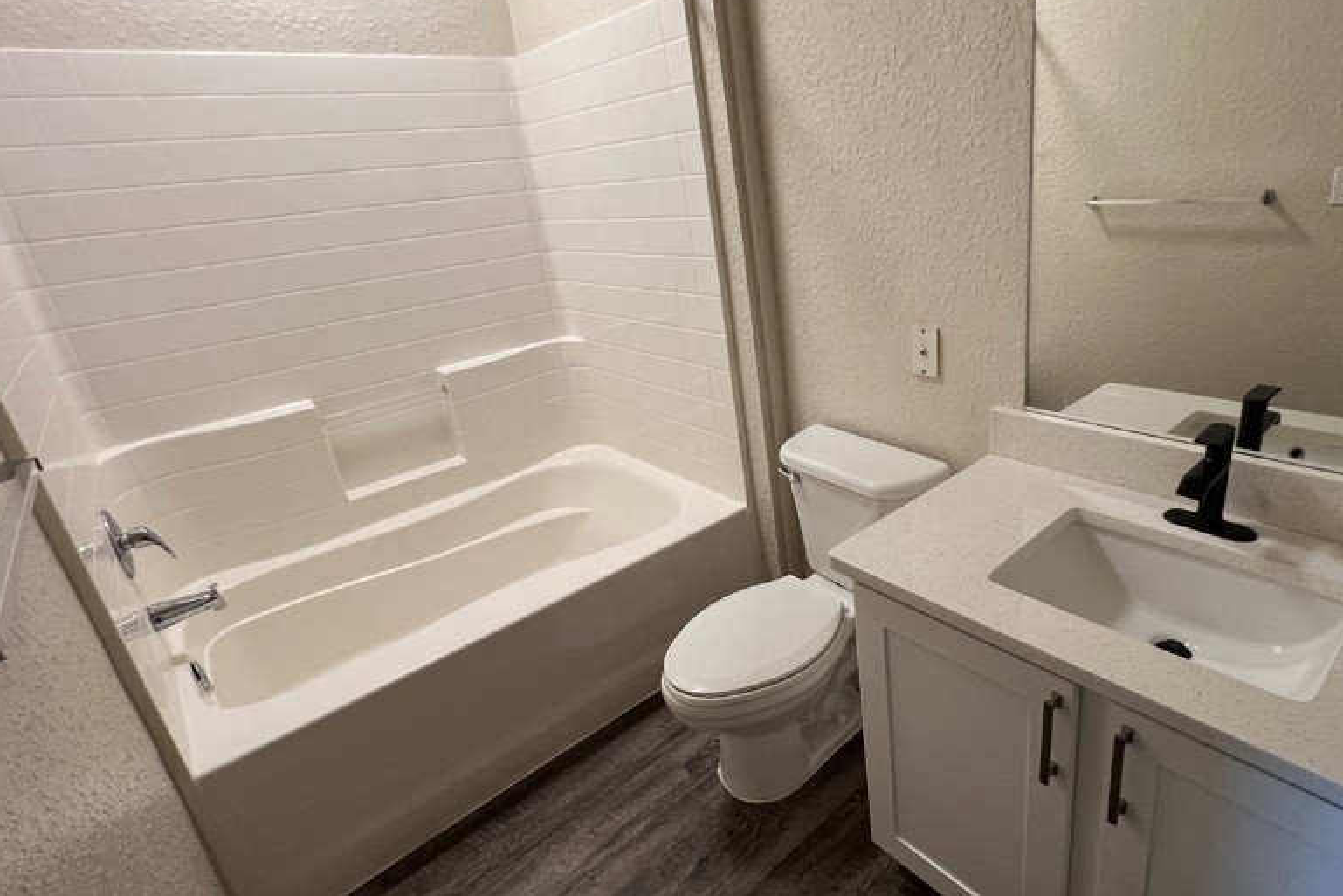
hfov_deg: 89.1
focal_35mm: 18
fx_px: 672
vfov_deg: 67.4
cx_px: 789
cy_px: 423
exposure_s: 1/60
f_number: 1.8
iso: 160
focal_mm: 1.57
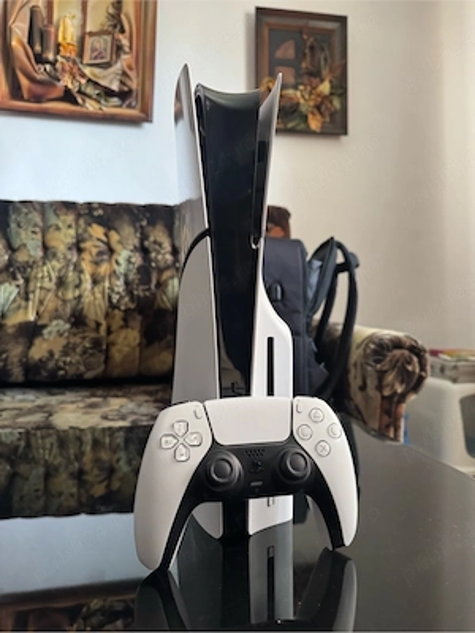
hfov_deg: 56.8
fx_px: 439
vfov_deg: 71.6
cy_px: 316
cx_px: 238
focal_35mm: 24
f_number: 1.78
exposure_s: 1/60
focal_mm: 6.76
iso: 640
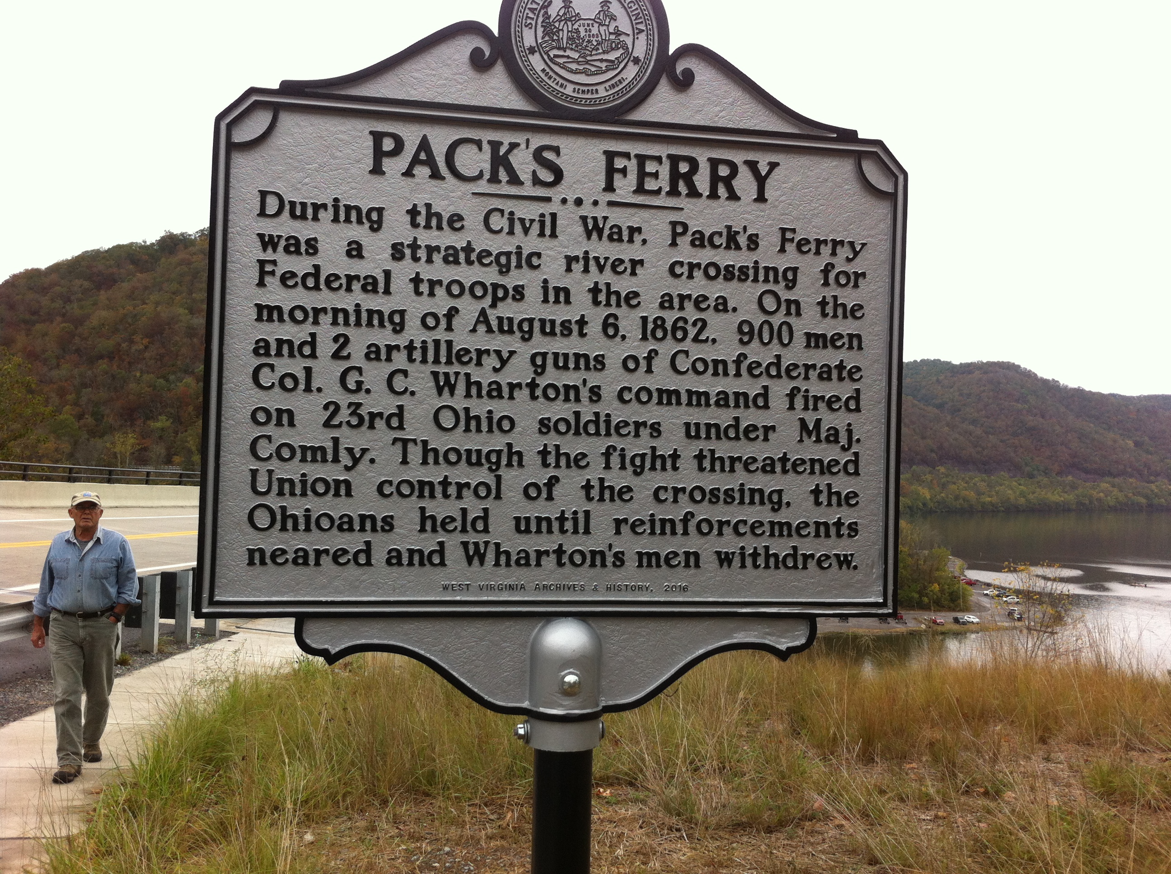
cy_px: 437
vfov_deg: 40.6
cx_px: 586
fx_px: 1182
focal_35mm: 35
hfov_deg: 52.7
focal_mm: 3.85
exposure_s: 1/302
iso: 80
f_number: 2.8
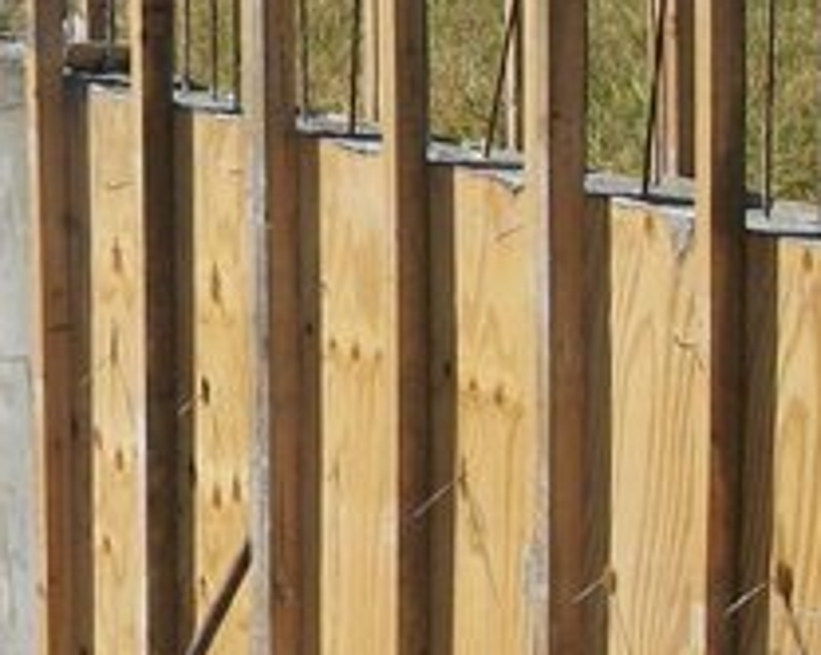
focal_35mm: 154
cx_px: -79
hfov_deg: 12.3
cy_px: 418
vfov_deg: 10.0
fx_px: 3738
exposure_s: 1/320
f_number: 8.8
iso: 80
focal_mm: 5.7
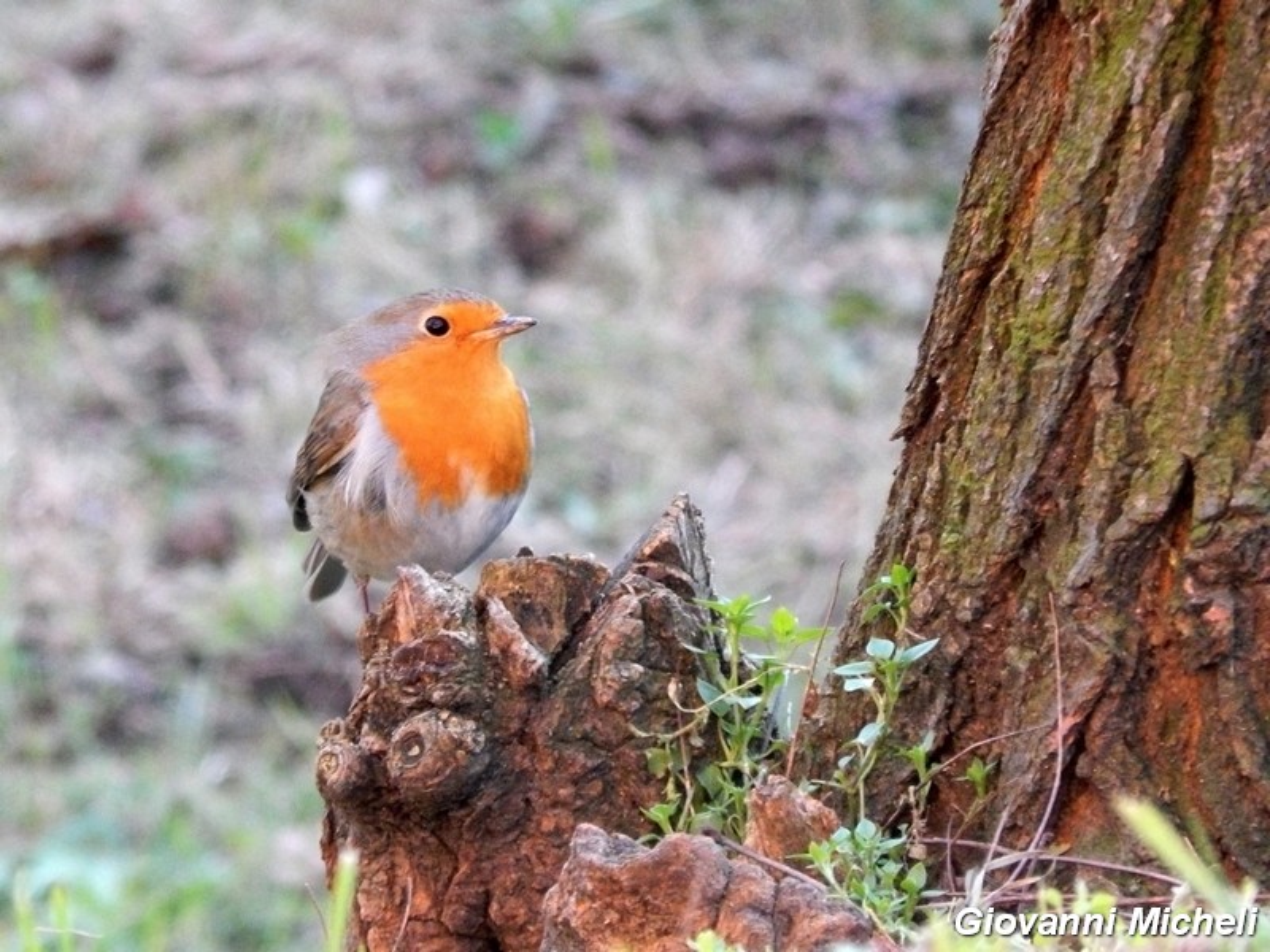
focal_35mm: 603
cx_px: 635
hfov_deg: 3.3
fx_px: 22123
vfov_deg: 2.5
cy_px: 476
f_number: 5.8
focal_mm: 107.1
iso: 200
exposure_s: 1/30
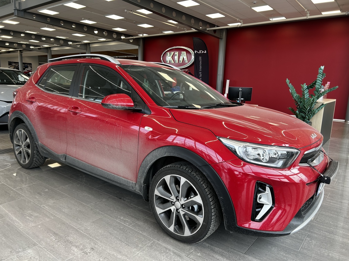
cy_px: 130
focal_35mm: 26
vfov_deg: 53.1
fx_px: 262
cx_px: 174
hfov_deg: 67.3
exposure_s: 1/137
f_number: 1.5
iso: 32
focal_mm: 5.7
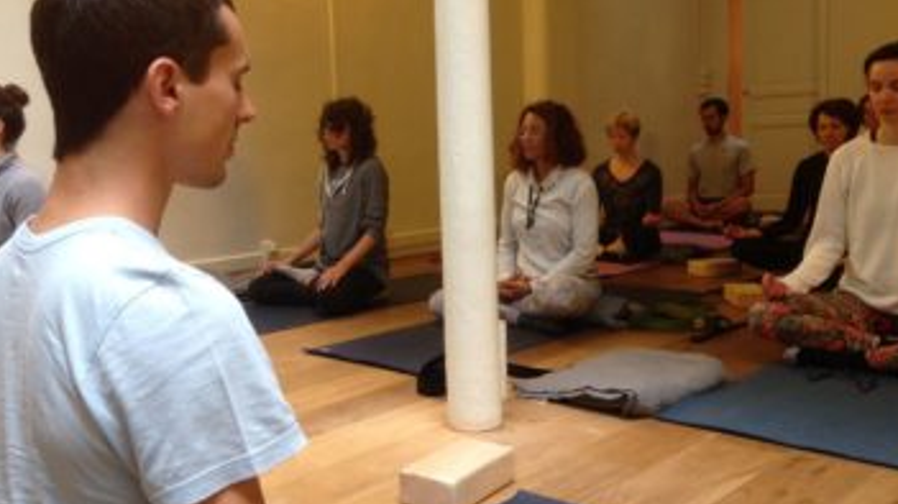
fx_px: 976
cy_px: 212
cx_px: 455
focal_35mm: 41
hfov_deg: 49.4
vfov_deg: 28.9
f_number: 2.4
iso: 125
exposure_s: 1/20
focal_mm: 4.12
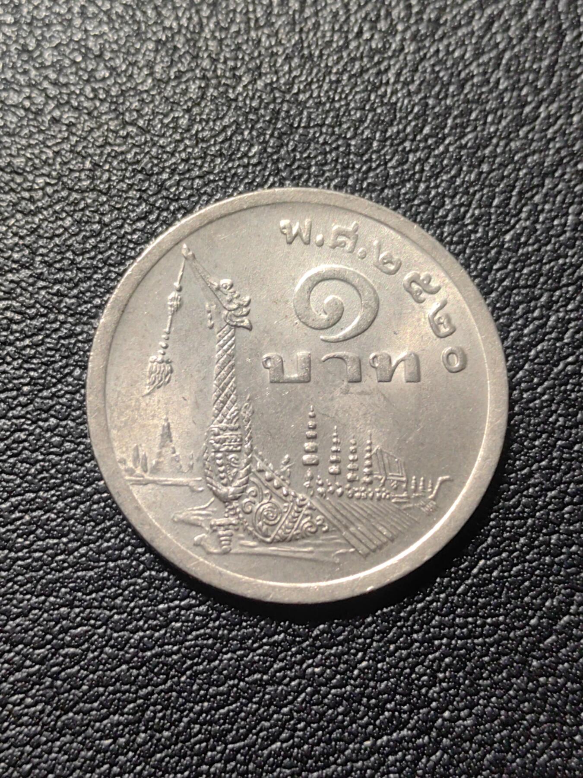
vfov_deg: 34.9
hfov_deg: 26.6
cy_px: 389
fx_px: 1235
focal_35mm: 55
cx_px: 292
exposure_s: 1/100
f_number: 2
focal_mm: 5.75
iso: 100
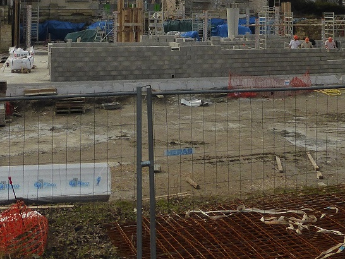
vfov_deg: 24.4
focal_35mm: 56
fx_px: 558
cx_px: 203
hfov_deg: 34.2
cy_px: -23
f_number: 3.3
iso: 160
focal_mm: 4.3
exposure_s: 1/2000
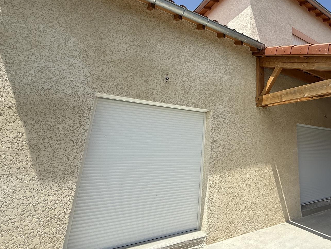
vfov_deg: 62.4
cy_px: 91
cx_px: 227
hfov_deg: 75.9
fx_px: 201
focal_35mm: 21
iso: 50
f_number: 2.2
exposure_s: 1/2092
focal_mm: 2.22
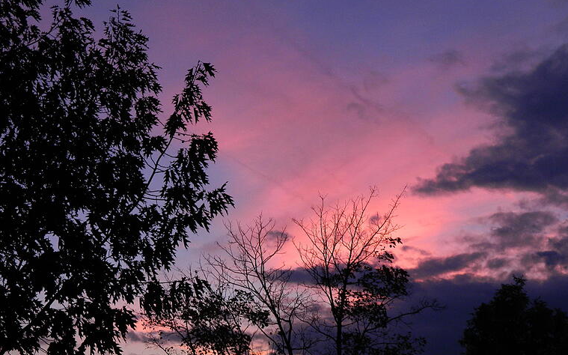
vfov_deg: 20.6
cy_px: 212
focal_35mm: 63
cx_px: 287
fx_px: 975
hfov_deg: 32.5
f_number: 3.6
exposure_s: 1/30
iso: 140
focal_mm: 8.4
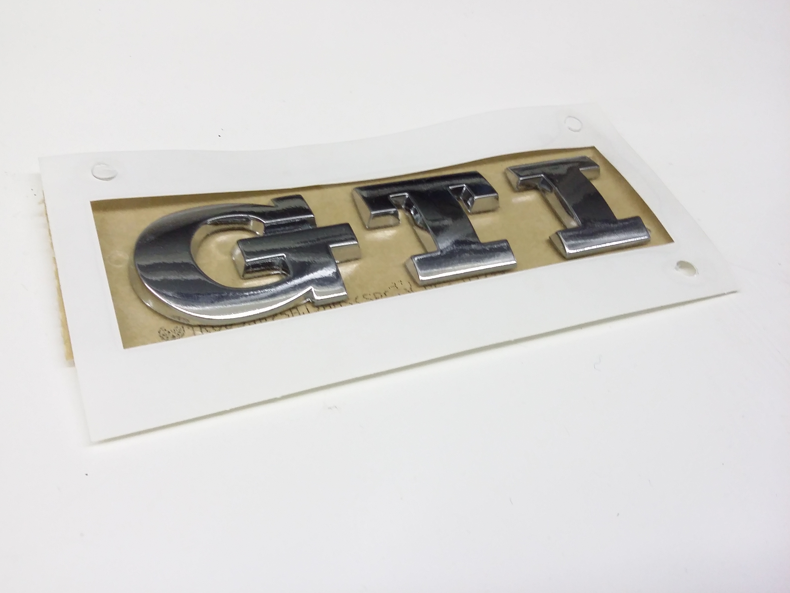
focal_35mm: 33
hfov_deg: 55.3
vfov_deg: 42.9
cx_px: 384
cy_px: 297
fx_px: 753
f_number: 2.4
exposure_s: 1/17
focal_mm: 3.4
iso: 160
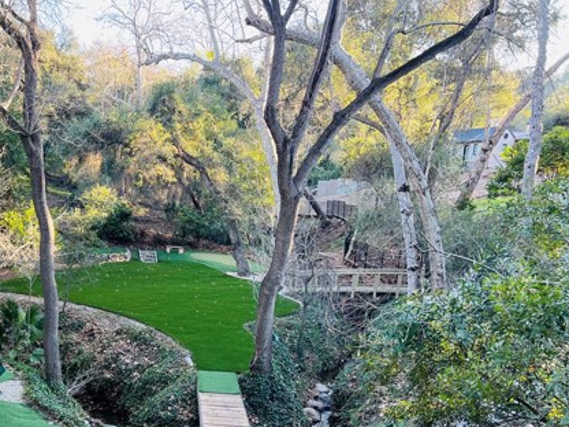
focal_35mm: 40
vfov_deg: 35.1
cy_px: 326
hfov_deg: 45.8
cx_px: 171
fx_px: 657
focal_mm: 5.7
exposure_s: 1/140
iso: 64
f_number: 1.5
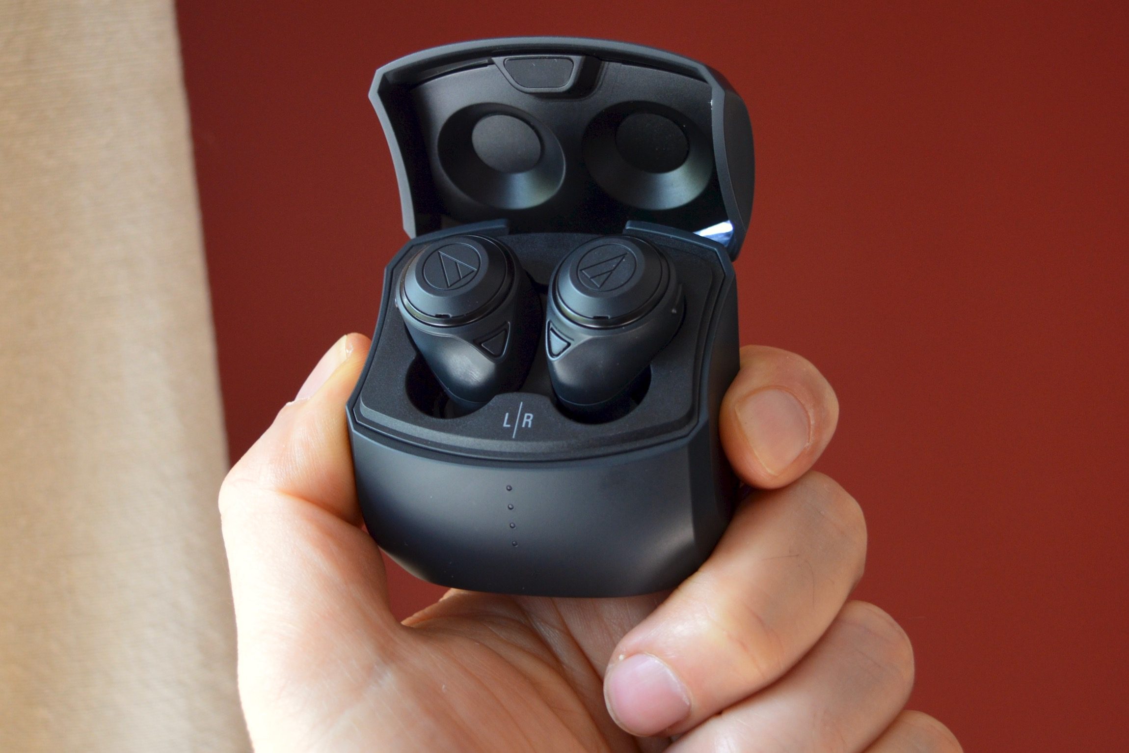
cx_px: 564
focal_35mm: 45
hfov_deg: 43.6
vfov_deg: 29.9
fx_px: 1411
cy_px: 376
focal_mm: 30
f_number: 4.2
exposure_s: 1/40
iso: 400
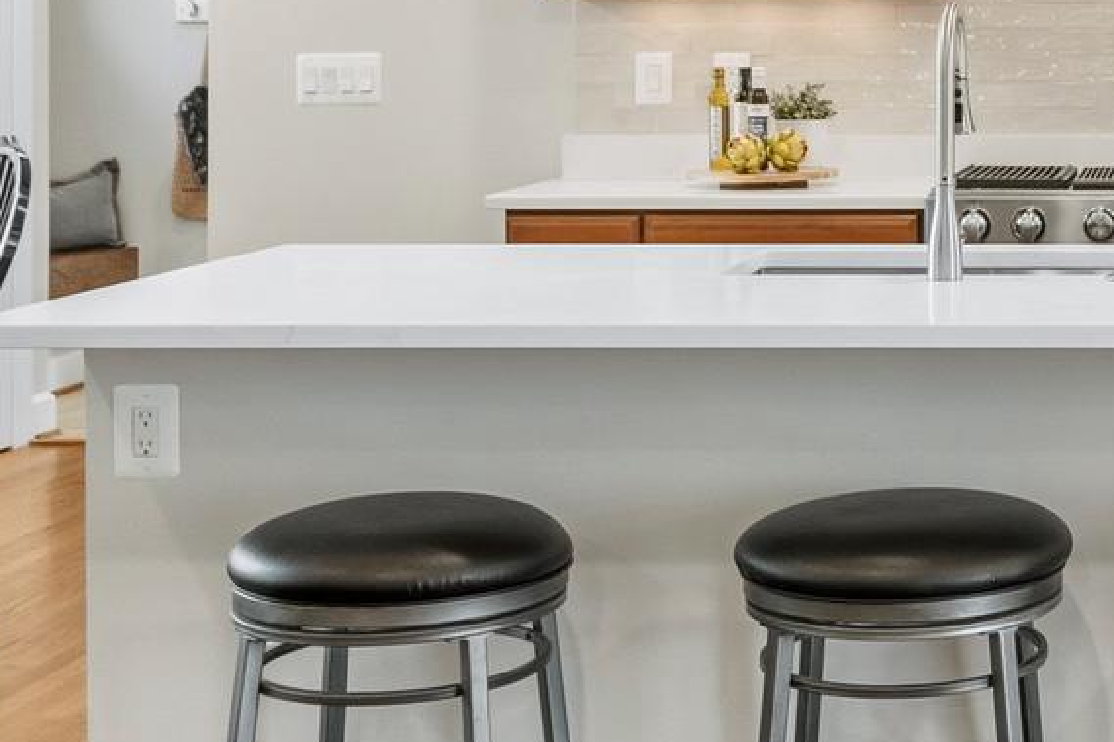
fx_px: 2227
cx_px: 1206
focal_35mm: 72
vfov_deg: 18.5
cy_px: 40
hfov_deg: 26.1
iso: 640
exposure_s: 1/250
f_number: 4
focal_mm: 20
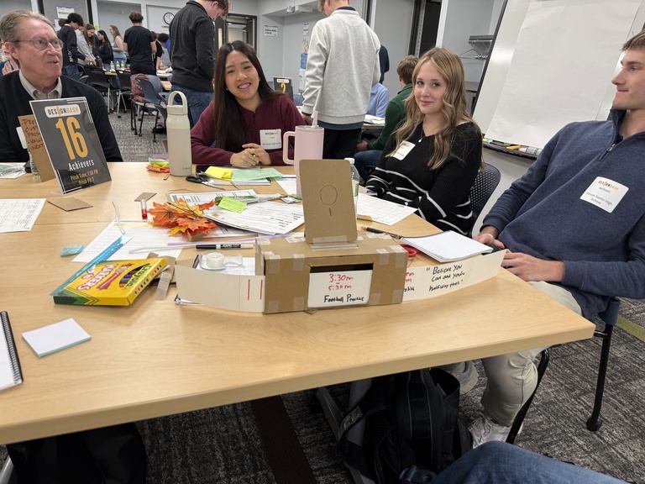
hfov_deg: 71.6
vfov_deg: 56.8
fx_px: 447
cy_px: 242
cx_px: 322
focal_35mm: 24
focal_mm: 6.76
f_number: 1.78
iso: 125
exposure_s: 1/120
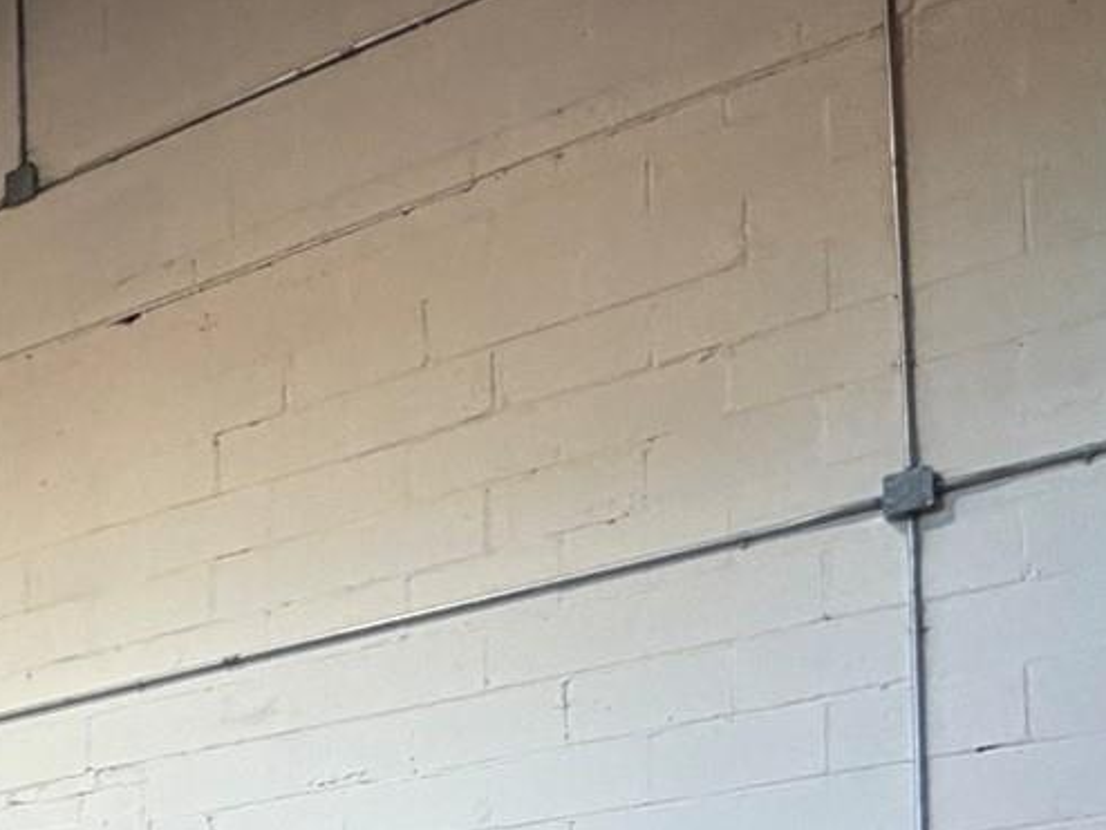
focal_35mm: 58
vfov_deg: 21.0
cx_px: -517
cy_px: 1280
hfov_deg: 25.6
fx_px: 1854
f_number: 2.2
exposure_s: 1/121
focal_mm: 2.22
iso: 250
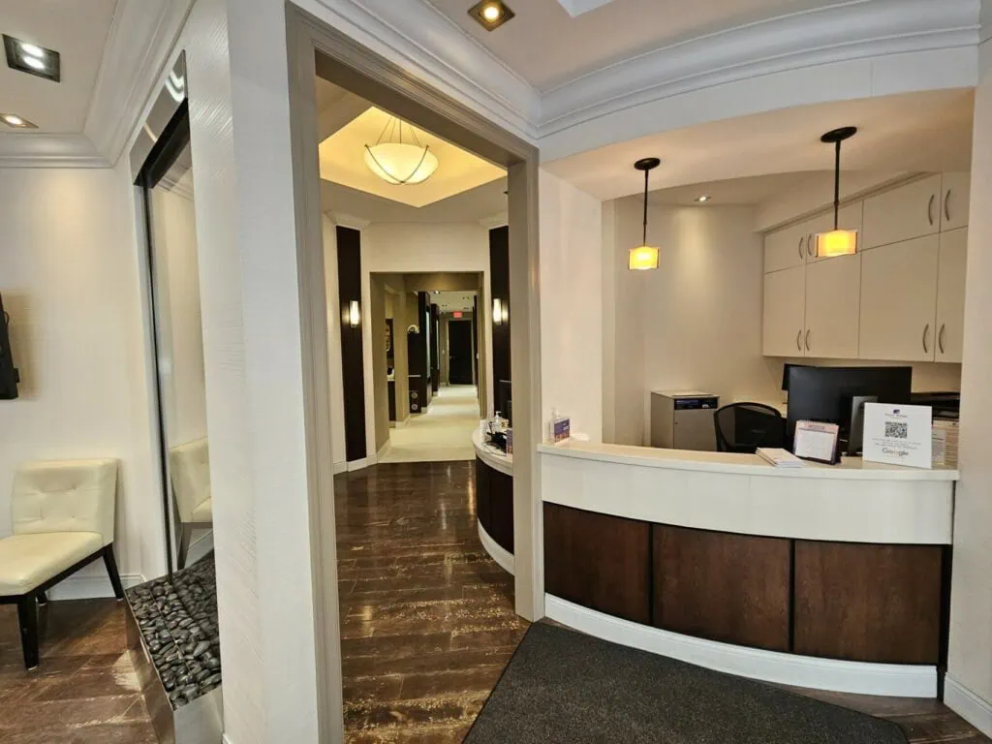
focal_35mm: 13
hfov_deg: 106.2
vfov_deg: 89.9
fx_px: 373
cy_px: 372
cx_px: 496
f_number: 2.2
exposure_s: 1/60
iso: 160
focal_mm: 2.2
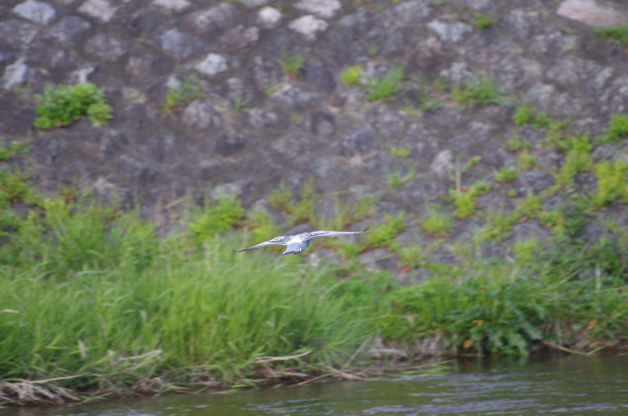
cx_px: 314
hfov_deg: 4.6
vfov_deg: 3.0
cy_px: 208
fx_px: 7833
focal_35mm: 450
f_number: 5.6
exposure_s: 1/320
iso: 400
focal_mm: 300
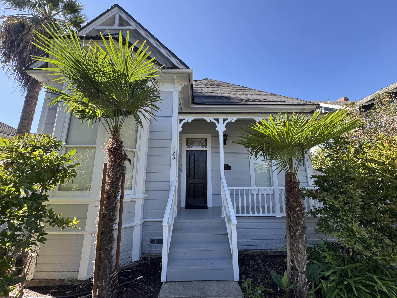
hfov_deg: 102.1
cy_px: 149
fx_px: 161
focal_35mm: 14
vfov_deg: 85.7
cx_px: 198
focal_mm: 2.22
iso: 40
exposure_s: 1/297
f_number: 2.2
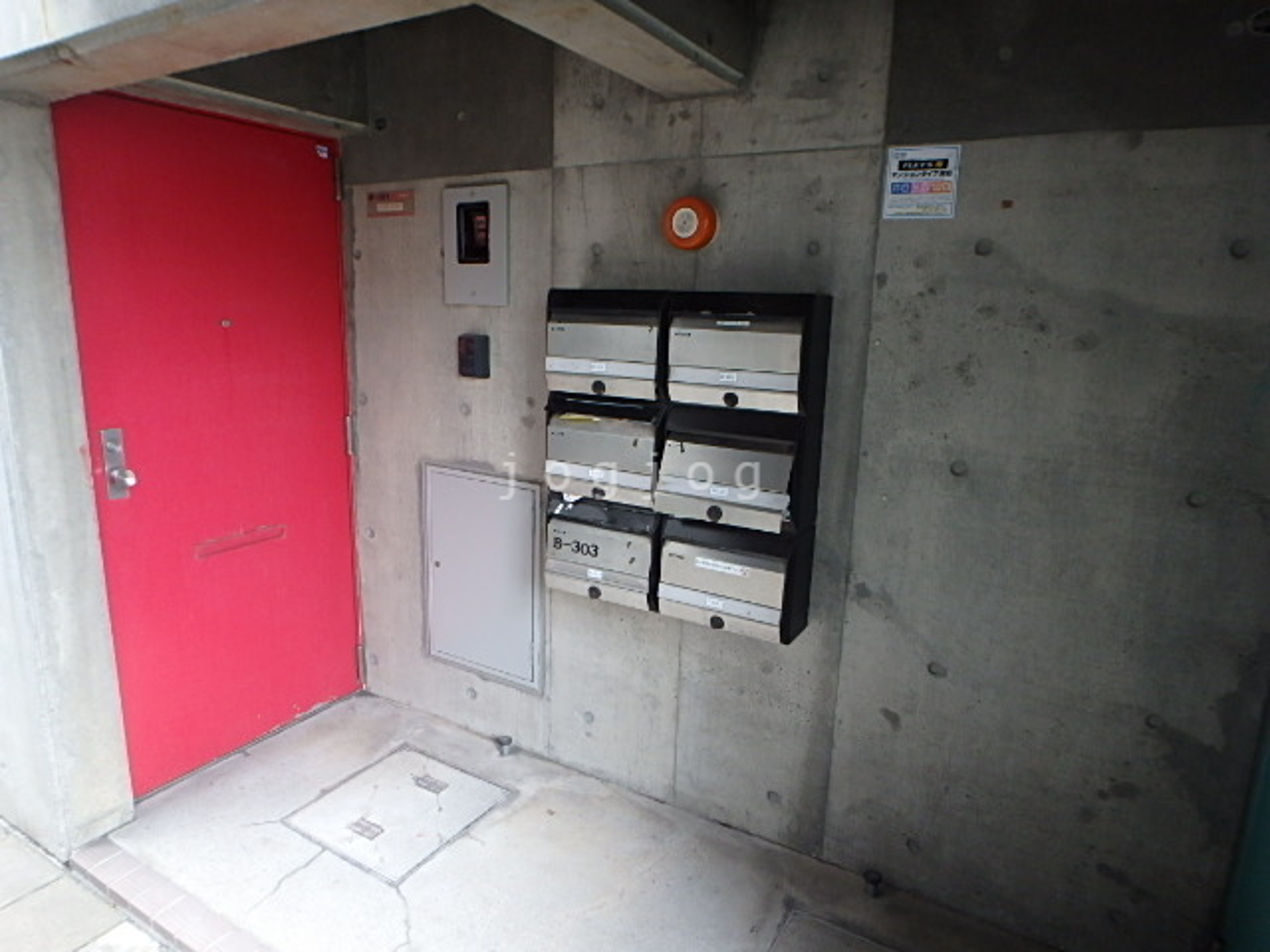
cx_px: 635
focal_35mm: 21
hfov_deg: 79.0
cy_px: 476
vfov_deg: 63.4
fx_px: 770
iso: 200
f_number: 3.5
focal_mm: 3.7
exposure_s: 1/50
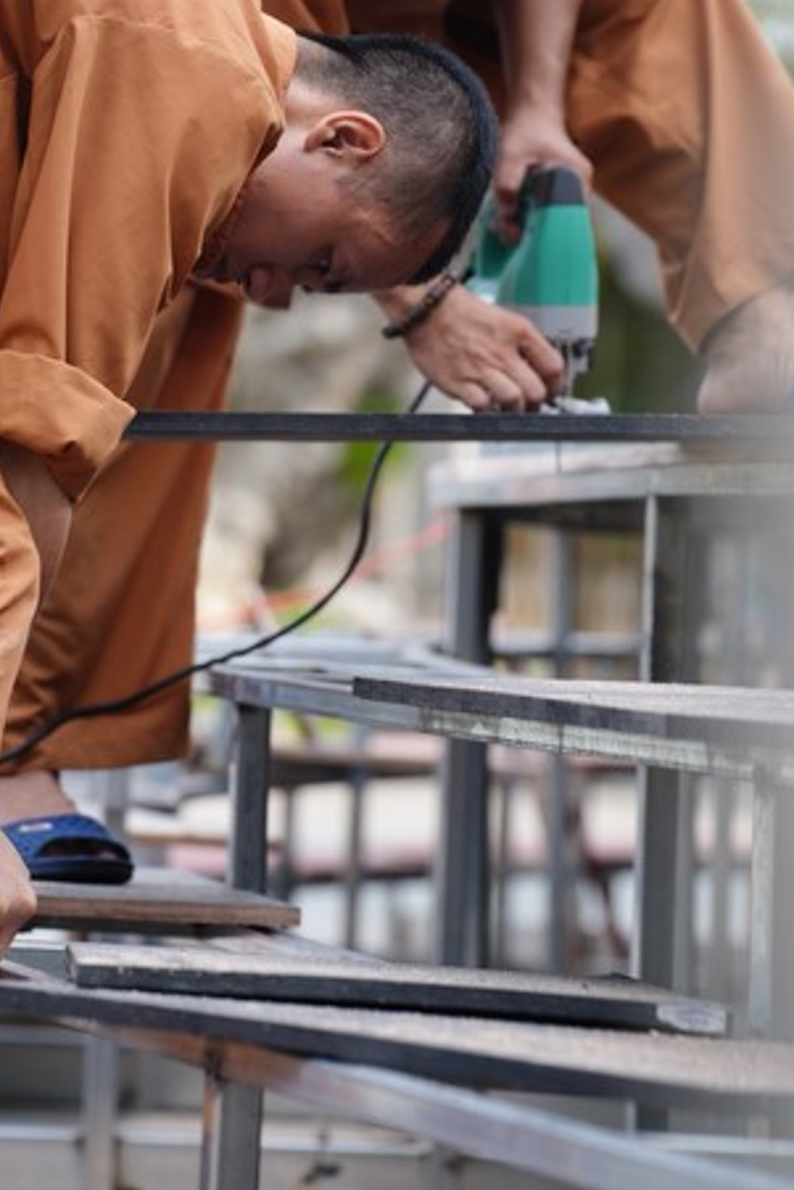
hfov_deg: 6.4
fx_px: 7140
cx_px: 226
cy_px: 488
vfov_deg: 9.5
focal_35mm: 216
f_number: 4.5
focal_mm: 150
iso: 100
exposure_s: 1/160
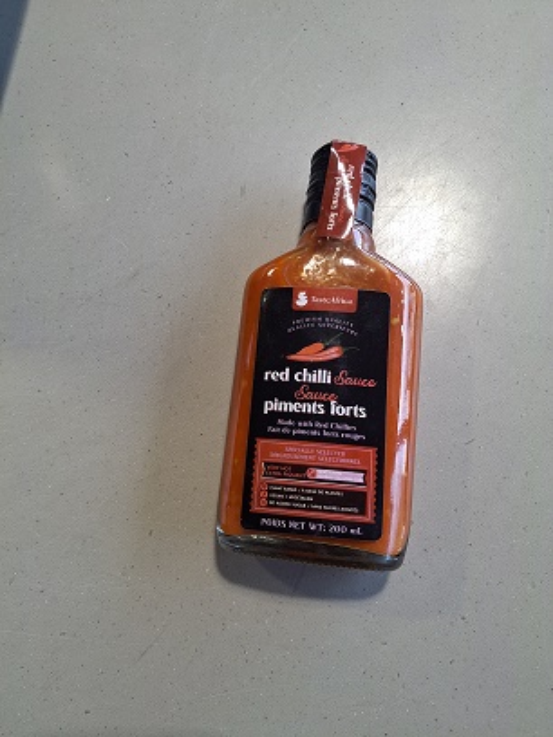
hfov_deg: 54.9
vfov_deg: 69.4
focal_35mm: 25
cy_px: 368
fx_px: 533
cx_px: 276
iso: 80
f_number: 1.8
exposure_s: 1/120
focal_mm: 4.69
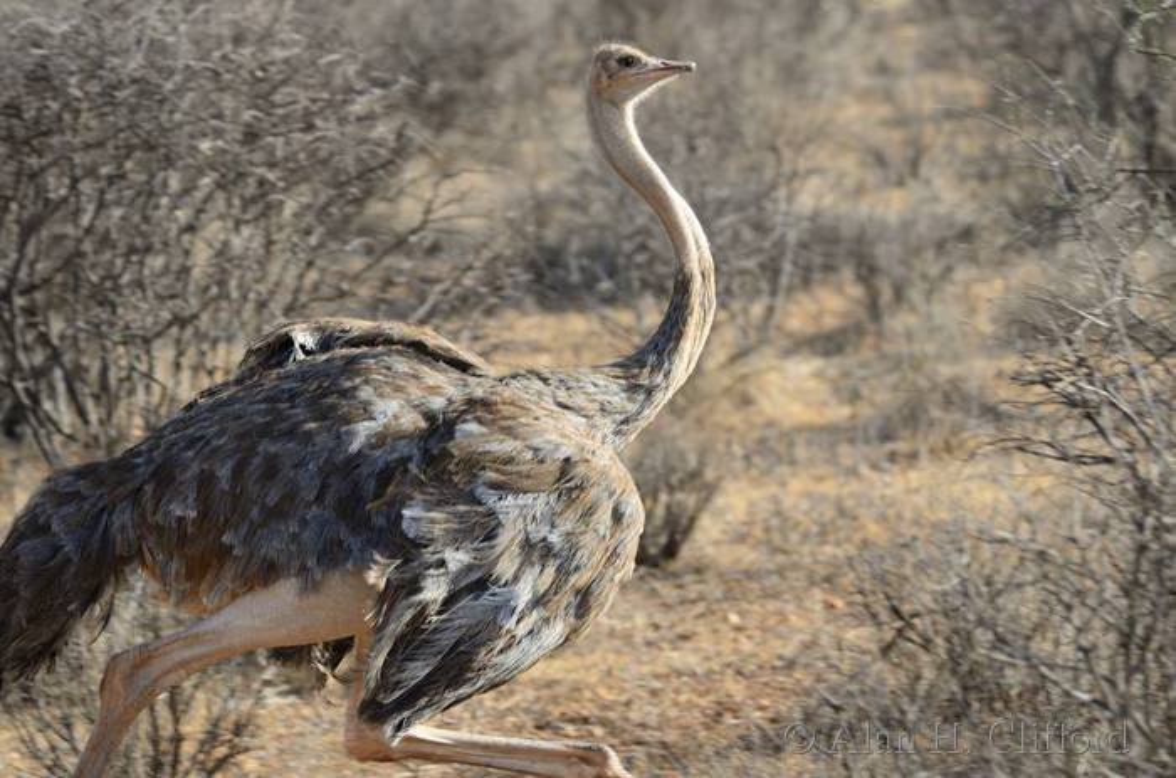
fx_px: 9776
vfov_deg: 4.6
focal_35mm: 300
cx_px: 588
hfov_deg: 6.9
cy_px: 389
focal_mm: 200
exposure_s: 1/500
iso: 250
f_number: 5.3
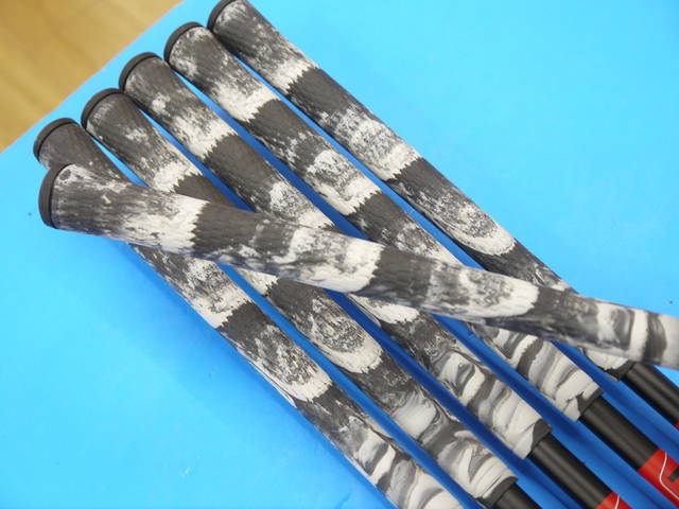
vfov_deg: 28.0
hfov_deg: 36.8
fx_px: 1020
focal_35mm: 52
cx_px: 340
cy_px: 254
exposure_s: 1/60
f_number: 4.7
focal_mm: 26
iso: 400
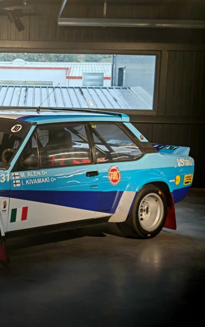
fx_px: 688
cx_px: 7
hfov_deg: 16.6
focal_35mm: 77
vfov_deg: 26.8
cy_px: 164
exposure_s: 1/100
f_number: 4
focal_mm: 6.83
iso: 200
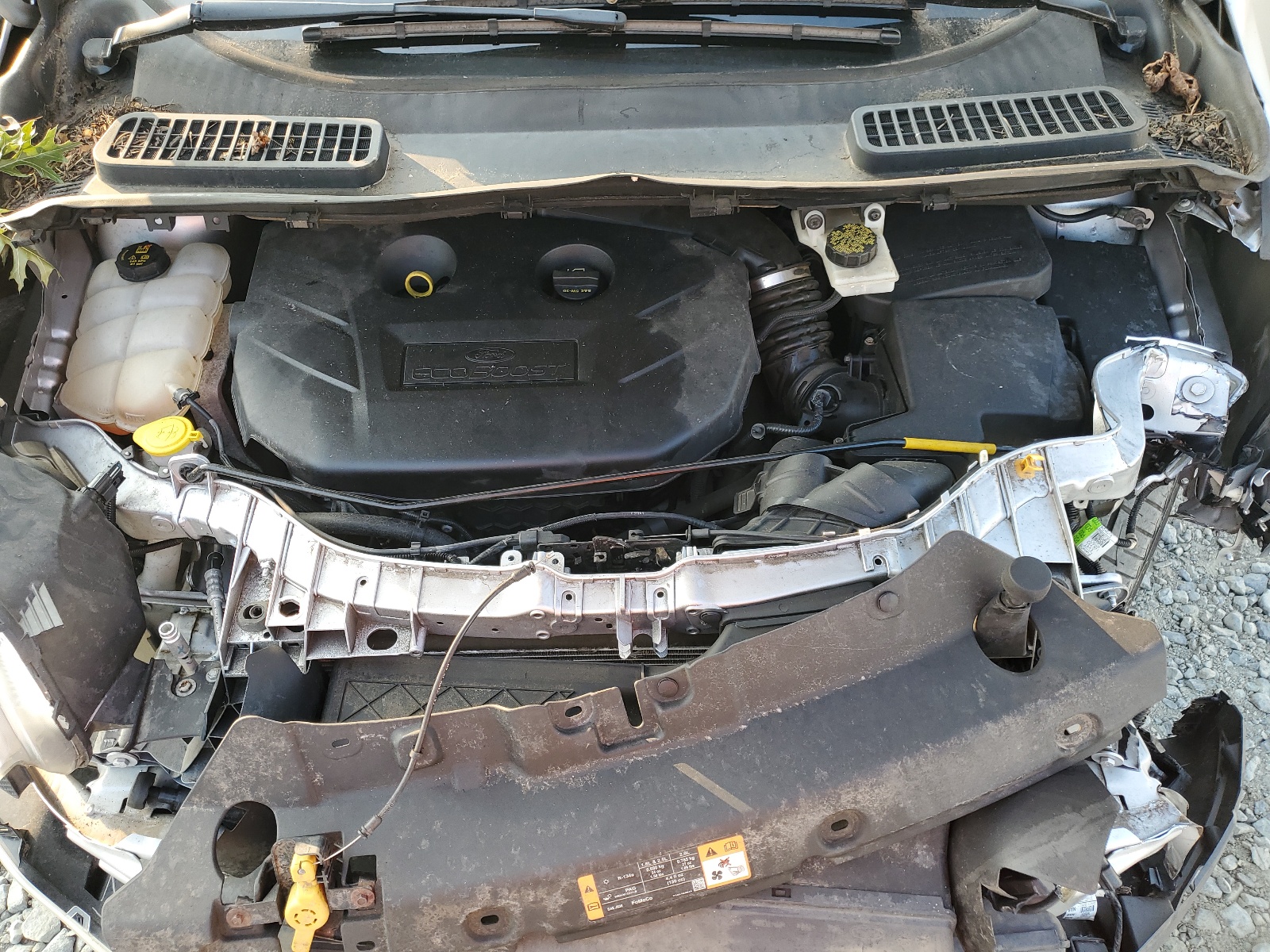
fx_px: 954
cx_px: 635
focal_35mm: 26
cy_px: 476
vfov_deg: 53.1
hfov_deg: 67.3
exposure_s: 1/164
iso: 50
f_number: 1.5
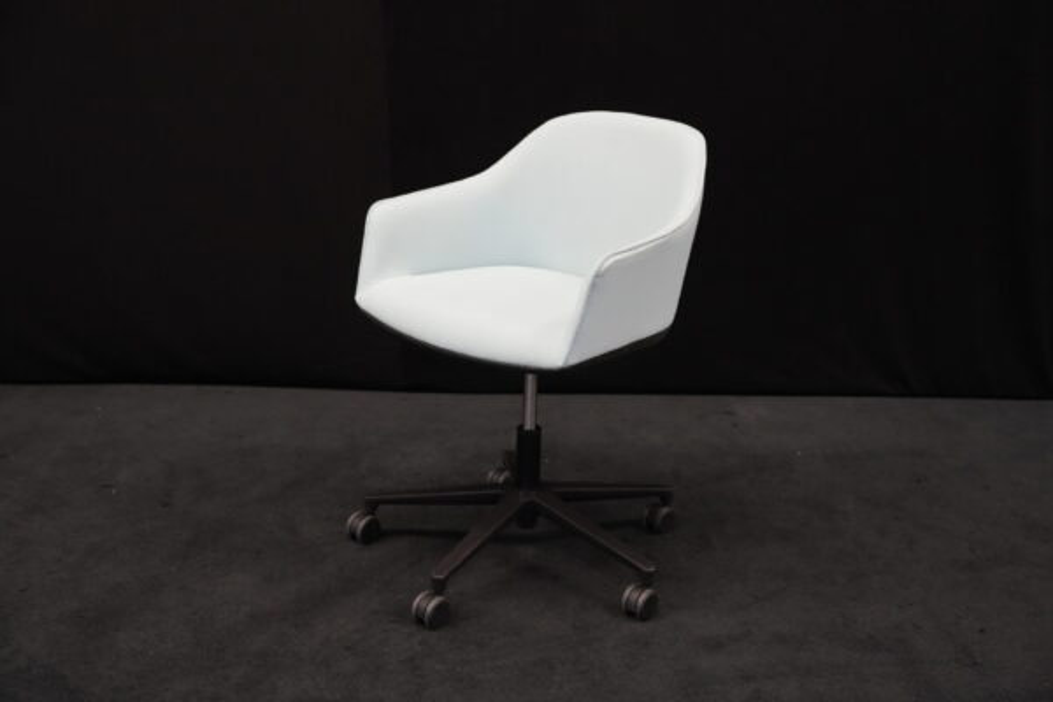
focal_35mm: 44
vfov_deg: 30.5
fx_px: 1287
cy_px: 351
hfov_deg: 44.5
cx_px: 526
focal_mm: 44
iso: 6400
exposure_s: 1/160
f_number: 4
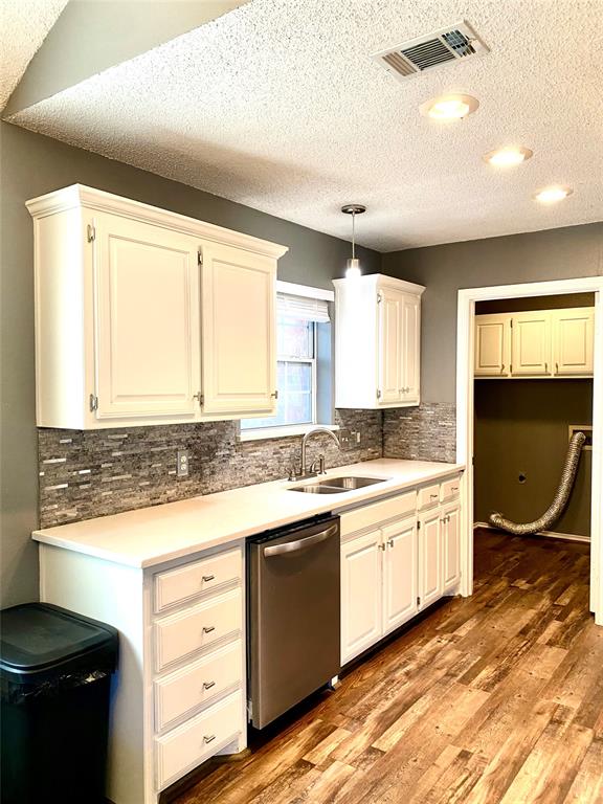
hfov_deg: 53.1
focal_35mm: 26
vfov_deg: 67.3
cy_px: 402
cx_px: 302
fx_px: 604
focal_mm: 4.25
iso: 200
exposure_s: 1/60
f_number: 1.8
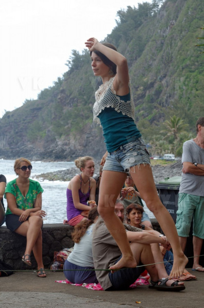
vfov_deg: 17.5
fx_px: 1000
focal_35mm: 117
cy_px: 154
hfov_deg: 11.7
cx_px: 102
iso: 250
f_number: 8
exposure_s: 1/125
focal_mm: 78
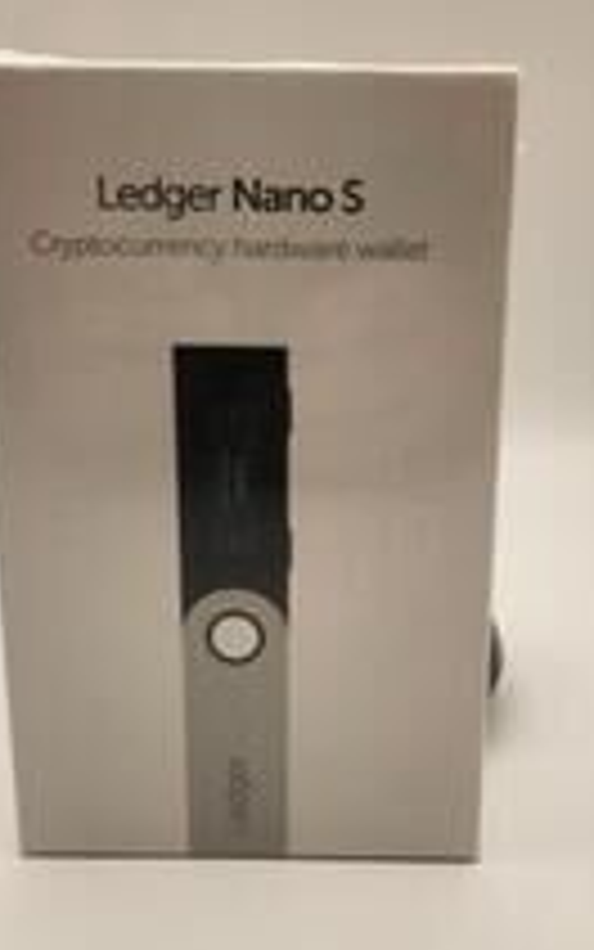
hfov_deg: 29.2
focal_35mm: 44
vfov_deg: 45.3
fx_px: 1139
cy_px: 473
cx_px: 333
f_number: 1.8
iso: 20
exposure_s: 1/280
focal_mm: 5.4
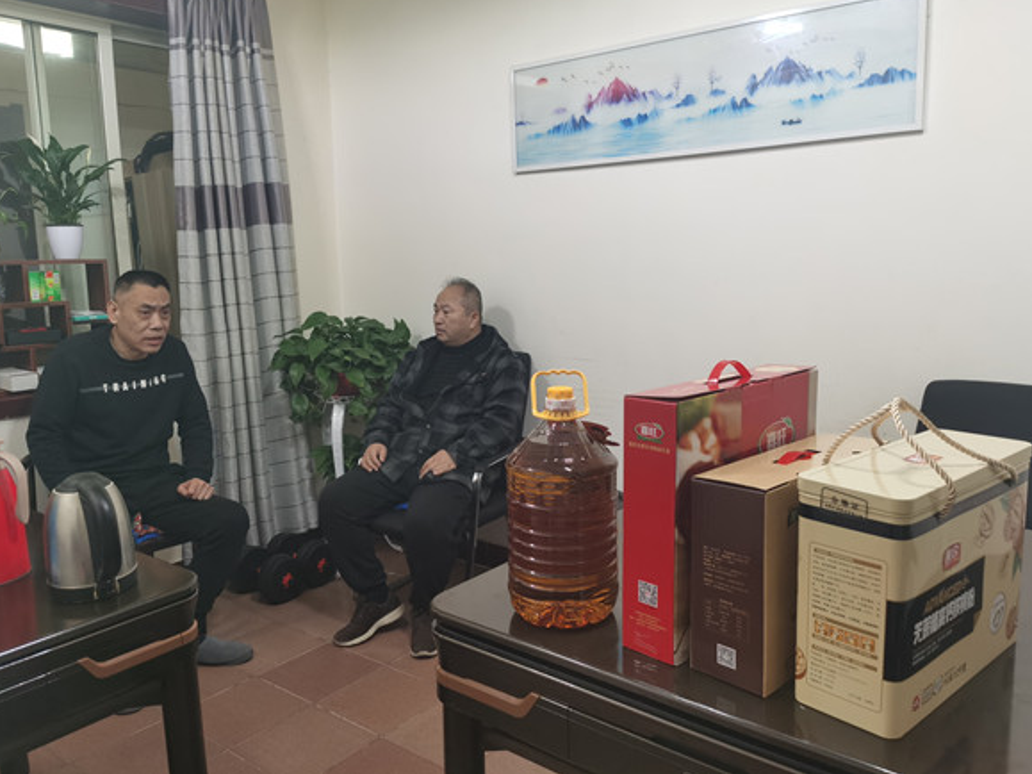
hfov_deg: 63.5
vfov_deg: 49.7
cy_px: 375
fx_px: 835
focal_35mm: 28
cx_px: 510
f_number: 1.6
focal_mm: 5.56
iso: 200
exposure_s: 1/100
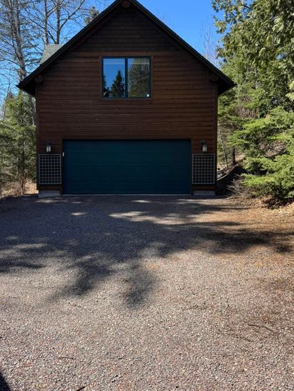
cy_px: 169
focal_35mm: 29
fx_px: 328
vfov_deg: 61.4
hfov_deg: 48.1
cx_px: 127
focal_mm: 6.76
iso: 80
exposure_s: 1/1524
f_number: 1.78
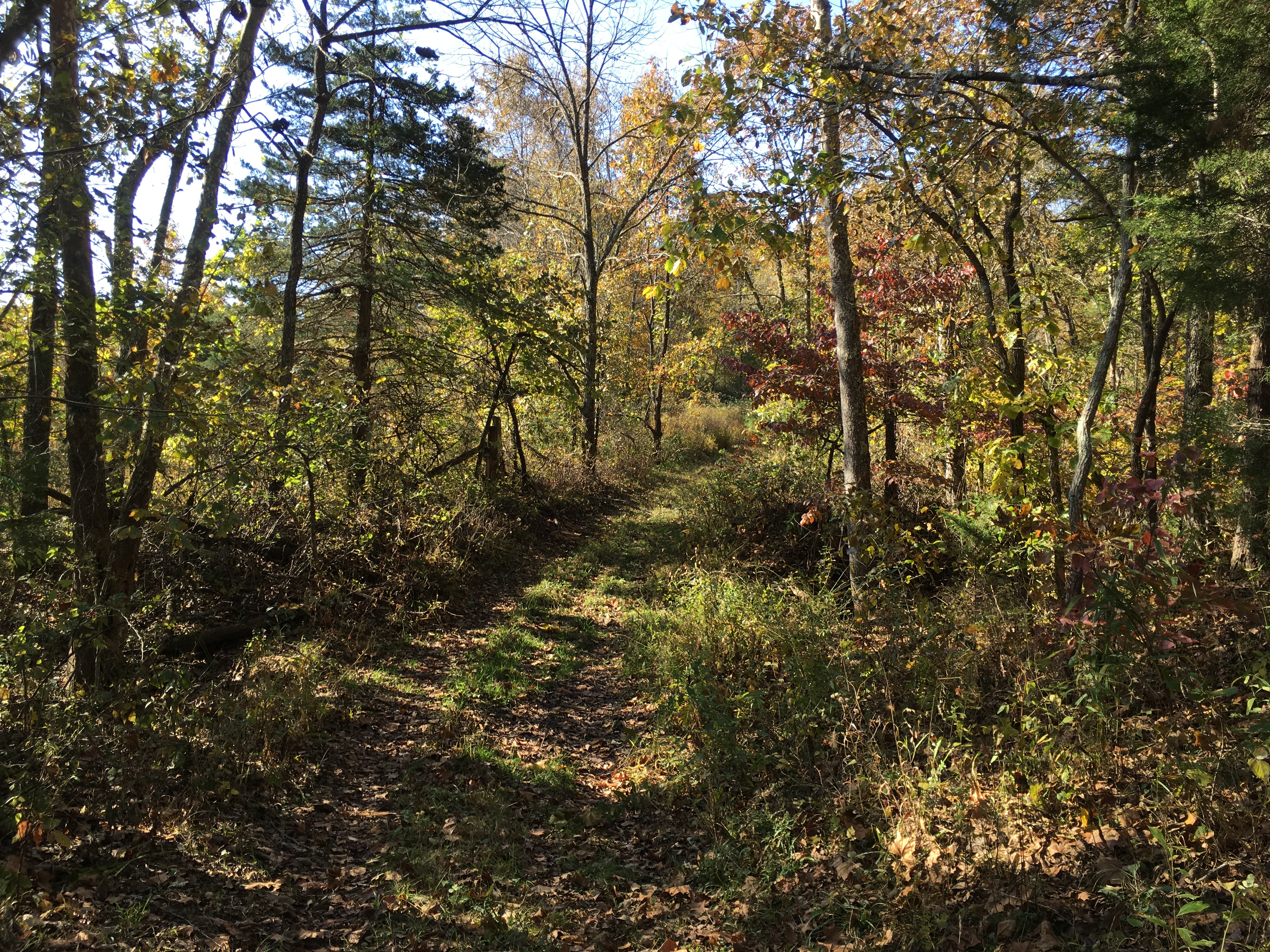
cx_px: 635
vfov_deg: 48.2
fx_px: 1064
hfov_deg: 61.7
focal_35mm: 29
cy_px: 476
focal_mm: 4.15
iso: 25
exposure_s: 1/248
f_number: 2.2
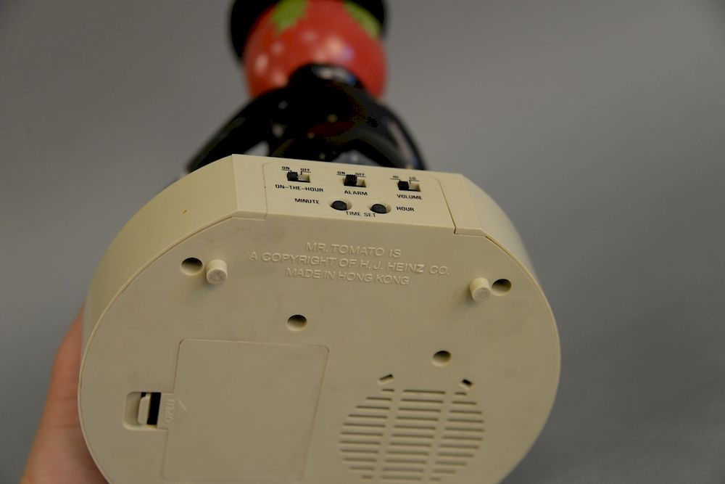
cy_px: 242
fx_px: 1410
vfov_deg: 19.5
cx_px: 362
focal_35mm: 70
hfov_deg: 28.8
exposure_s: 1/160
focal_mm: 70
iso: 800
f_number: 5
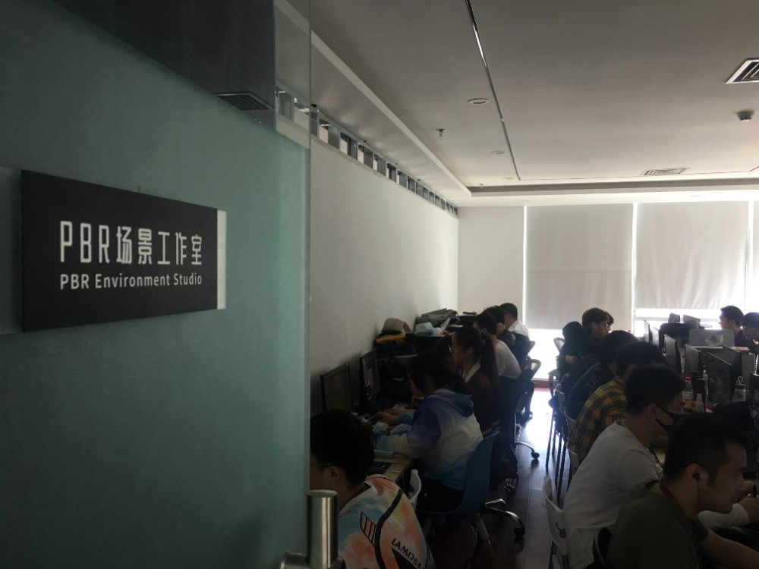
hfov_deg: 61.7
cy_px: 284
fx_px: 636
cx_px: 380
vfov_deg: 48.2
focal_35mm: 29
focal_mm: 4.15
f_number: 2.2
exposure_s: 1/17
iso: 40
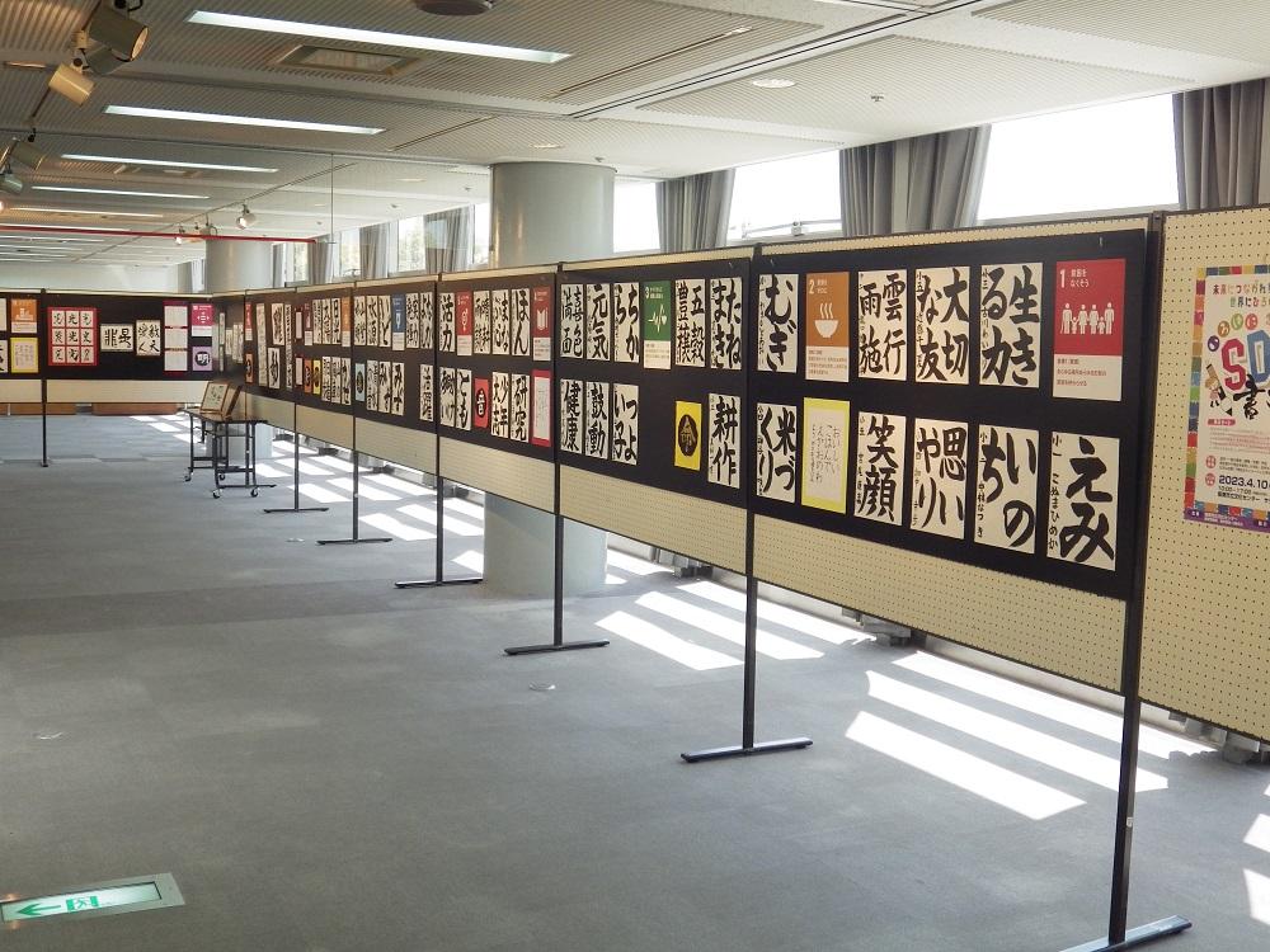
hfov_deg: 45.8
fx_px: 1504
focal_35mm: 41
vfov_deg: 35.1
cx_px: 635
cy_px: 476
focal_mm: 7.4
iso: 200
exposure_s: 1/45
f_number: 3.6
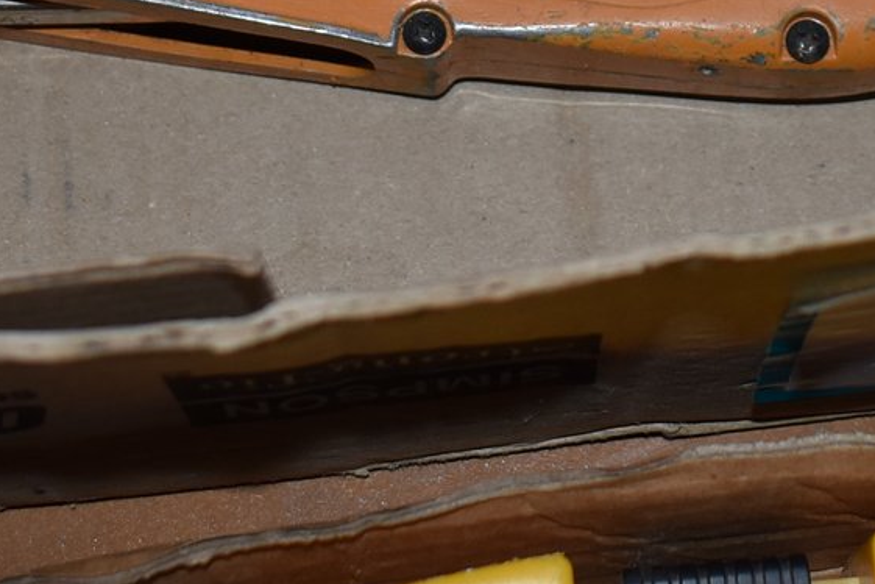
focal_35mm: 109
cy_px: -191
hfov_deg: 18.7
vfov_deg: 12.2
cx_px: 541
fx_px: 2649
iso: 360
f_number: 4
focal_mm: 24
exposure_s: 1/60
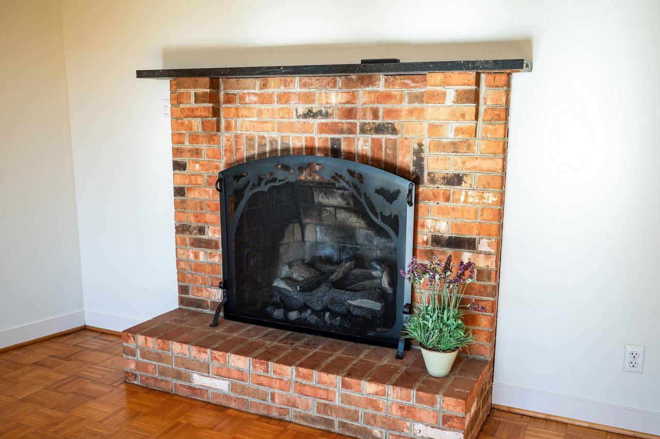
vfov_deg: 38.8
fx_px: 623
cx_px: 327
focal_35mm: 34
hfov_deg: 55.8
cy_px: 241
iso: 100
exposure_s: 1/50
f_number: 4
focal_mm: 30
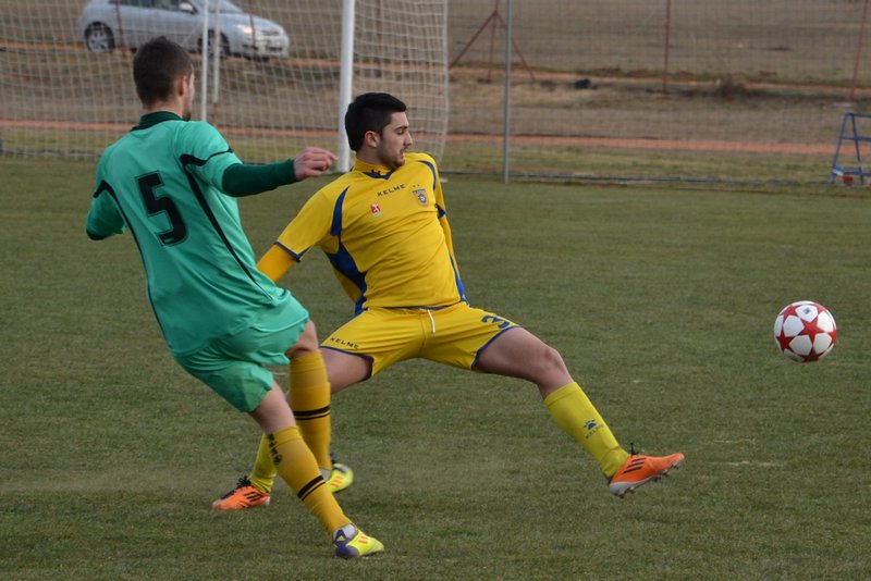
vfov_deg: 8.7
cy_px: 290
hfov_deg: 13.0
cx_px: 436
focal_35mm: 158
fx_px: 3812
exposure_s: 1/640
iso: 400
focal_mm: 105
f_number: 5.6
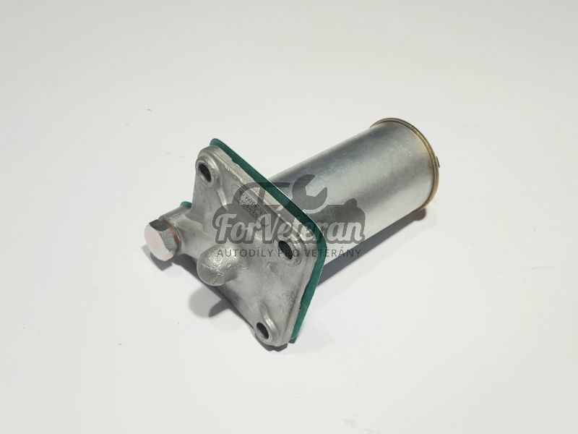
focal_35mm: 26
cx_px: 289
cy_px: 217
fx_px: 434
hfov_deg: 67.3
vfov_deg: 53.1
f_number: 1.7
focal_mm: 4.2
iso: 40
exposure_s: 1/241
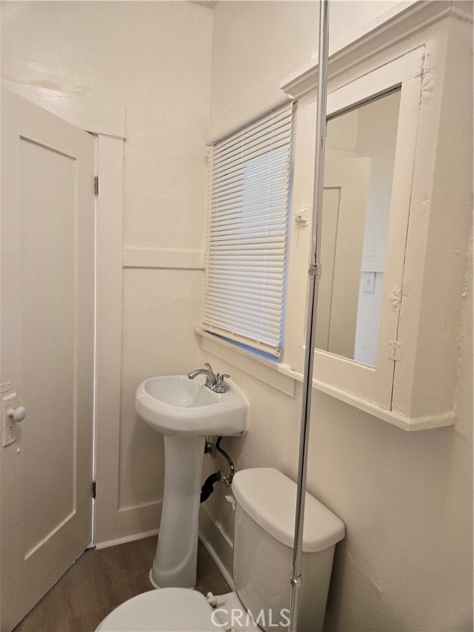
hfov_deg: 58.9
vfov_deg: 73.9
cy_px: 316
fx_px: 420
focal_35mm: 23
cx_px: 237
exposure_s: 1/120
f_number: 1.8
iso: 200
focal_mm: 5.4
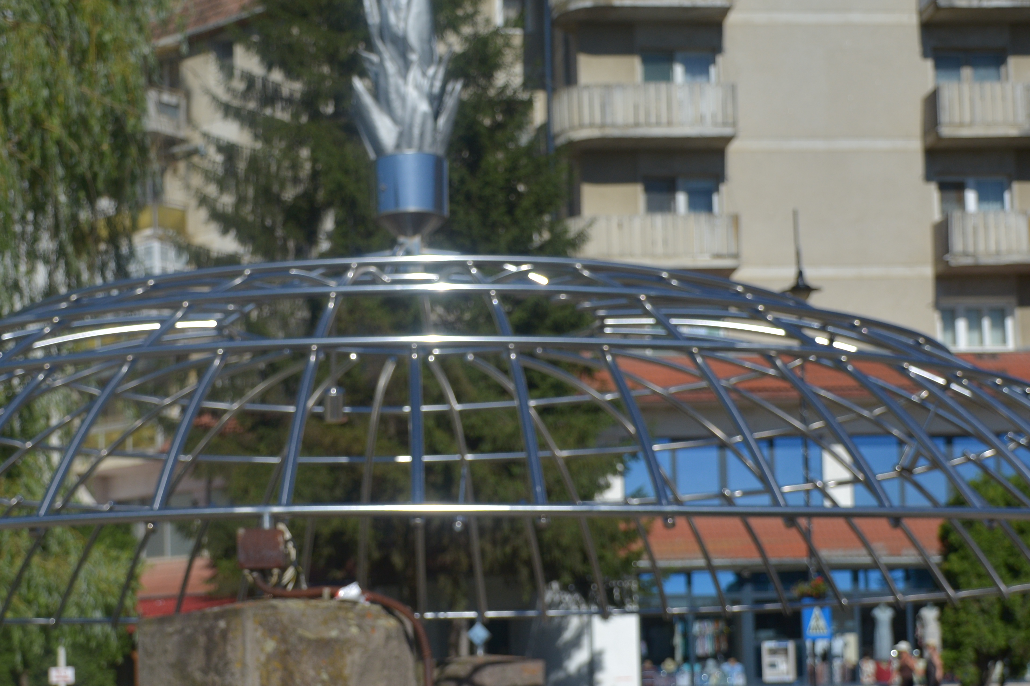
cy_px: 512
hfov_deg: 27.3
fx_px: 2117
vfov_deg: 18.3
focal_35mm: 74
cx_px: 451
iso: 100
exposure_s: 1/4000
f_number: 3.8
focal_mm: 26
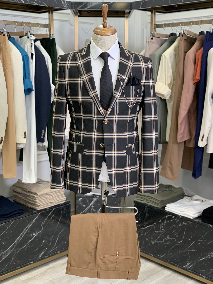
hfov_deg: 28.0
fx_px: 427
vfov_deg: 36.8
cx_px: 106
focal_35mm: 52
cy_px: 142
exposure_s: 1/93
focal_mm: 6
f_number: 2.4
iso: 125
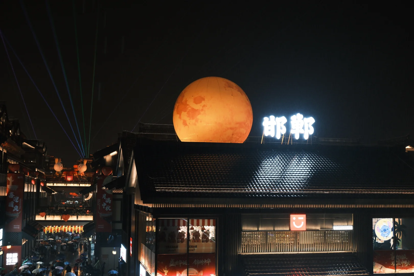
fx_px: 540
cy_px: 138
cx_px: 207
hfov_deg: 41.9
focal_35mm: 47
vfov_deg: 28.6
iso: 1250
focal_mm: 31.4
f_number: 4.7
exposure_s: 1/100
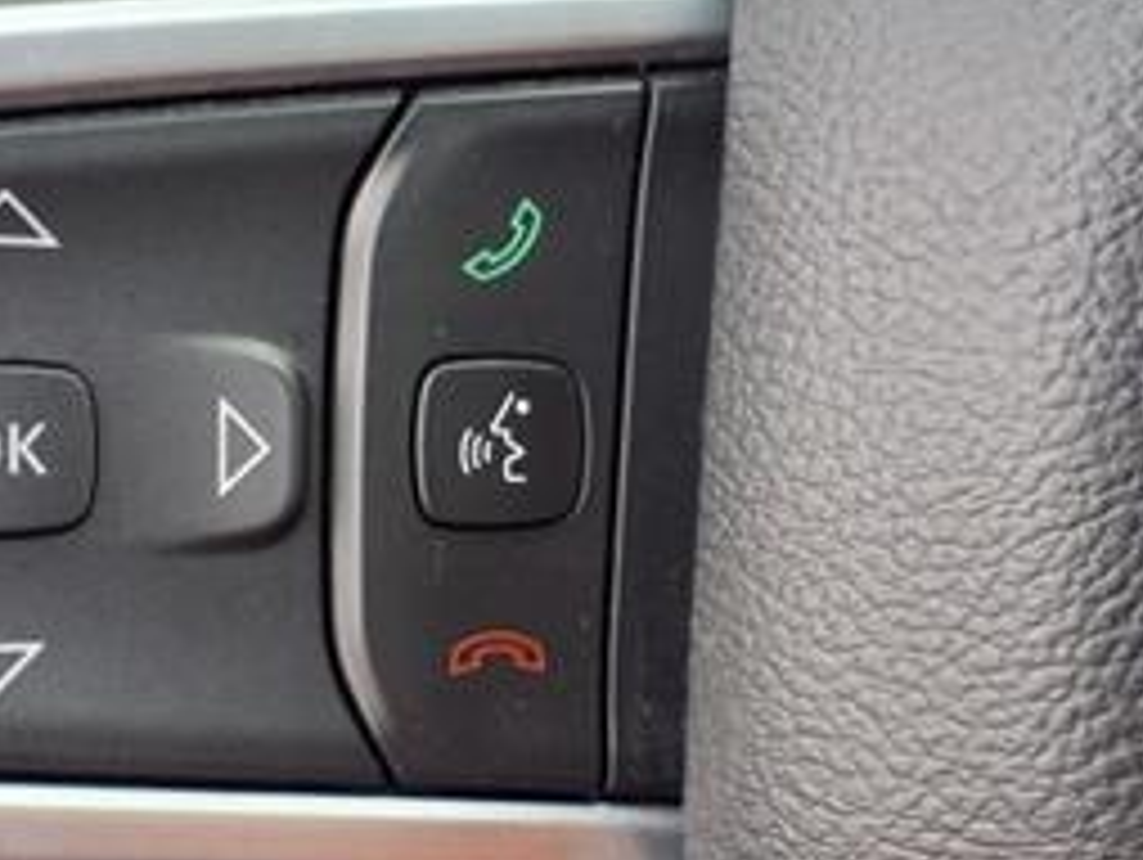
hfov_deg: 28.5
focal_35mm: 68
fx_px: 2247
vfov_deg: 21.6
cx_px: 495
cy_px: 477
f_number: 1.9
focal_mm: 3.58
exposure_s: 1/145
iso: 40
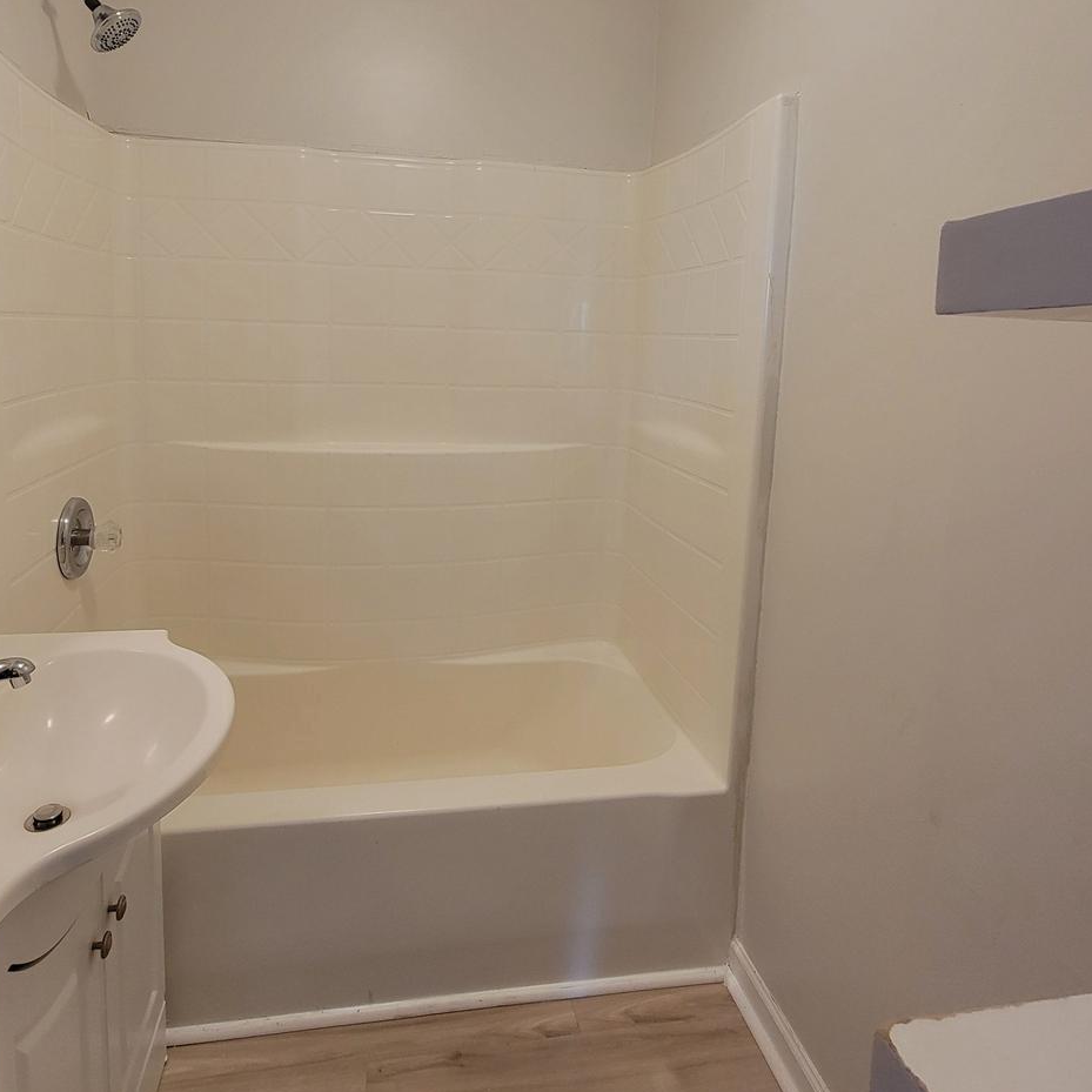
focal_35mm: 19
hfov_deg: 77.5
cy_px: 411
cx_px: 493
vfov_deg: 76.3
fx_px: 678
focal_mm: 2.2
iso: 250
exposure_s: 1/60
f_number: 2.2
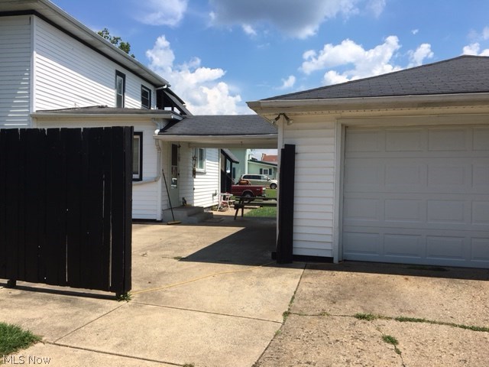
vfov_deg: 48.2
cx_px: 244
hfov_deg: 61.7
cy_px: 184
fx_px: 410
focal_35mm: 29
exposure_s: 1/1876
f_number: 2.2
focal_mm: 4.15
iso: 25
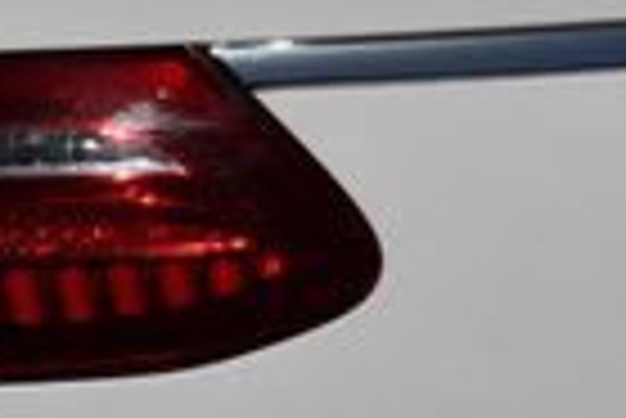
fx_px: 6736
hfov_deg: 5.3
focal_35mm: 387
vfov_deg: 3.6
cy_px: 342
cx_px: 977
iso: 100
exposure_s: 1/800
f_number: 14
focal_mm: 42
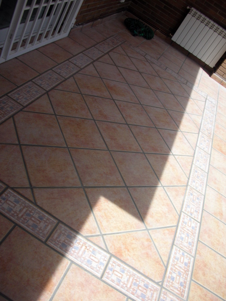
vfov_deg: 52.6
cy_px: 150
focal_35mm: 35
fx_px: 305
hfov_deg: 40.7
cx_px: 113
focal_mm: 5.8
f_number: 8.5
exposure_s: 1/57.2
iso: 50
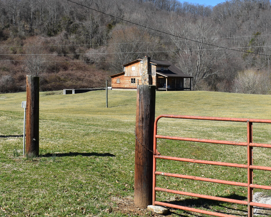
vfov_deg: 31.5
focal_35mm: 48
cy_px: 84
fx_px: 383
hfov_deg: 38.9
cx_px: 150
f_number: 8
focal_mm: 21
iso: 110
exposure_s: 1/250
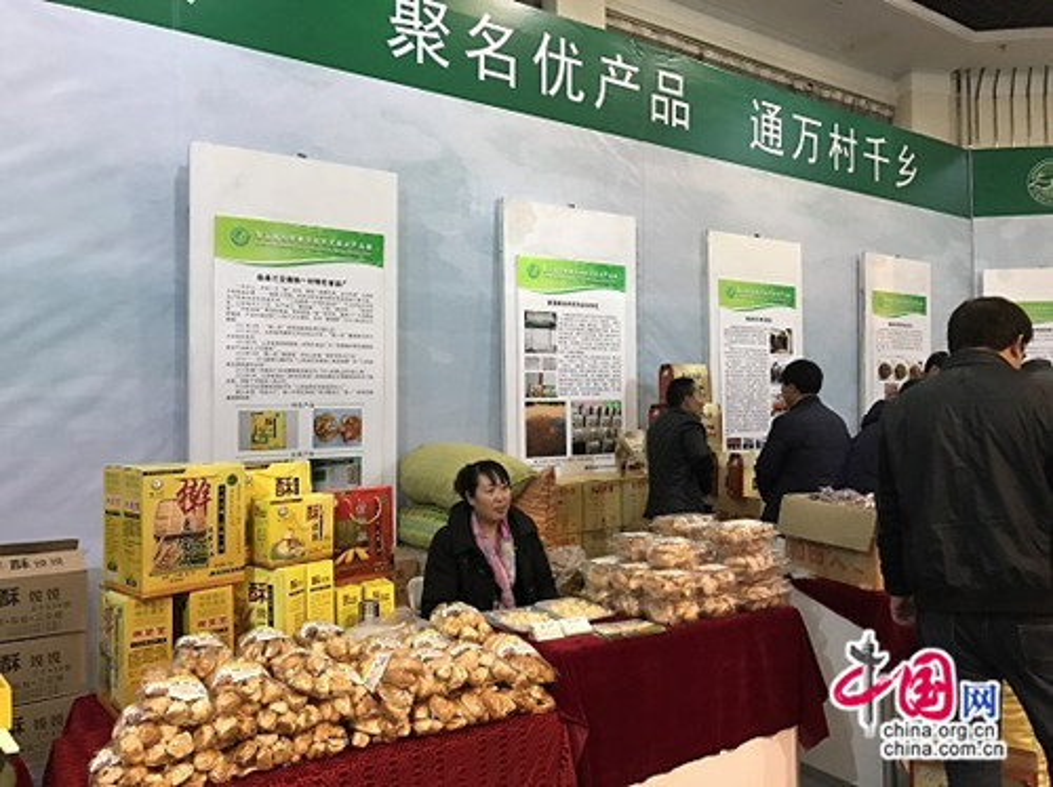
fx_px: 851
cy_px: 394
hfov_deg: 63.5
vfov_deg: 49.7
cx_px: 526
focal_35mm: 28
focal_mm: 3.99
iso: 100
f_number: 1.8
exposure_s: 1/14
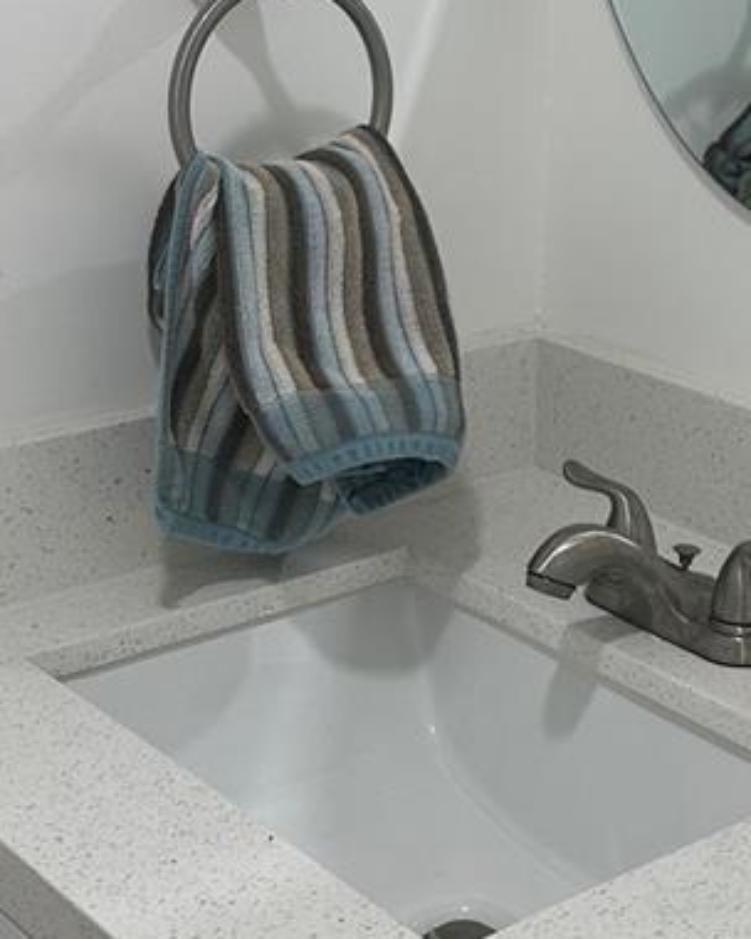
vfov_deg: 25.5
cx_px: 657
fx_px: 2056
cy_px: 269
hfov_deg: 20.3
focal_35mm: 74
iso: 80
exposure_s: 1/120
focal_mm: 6.86
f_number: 1.78
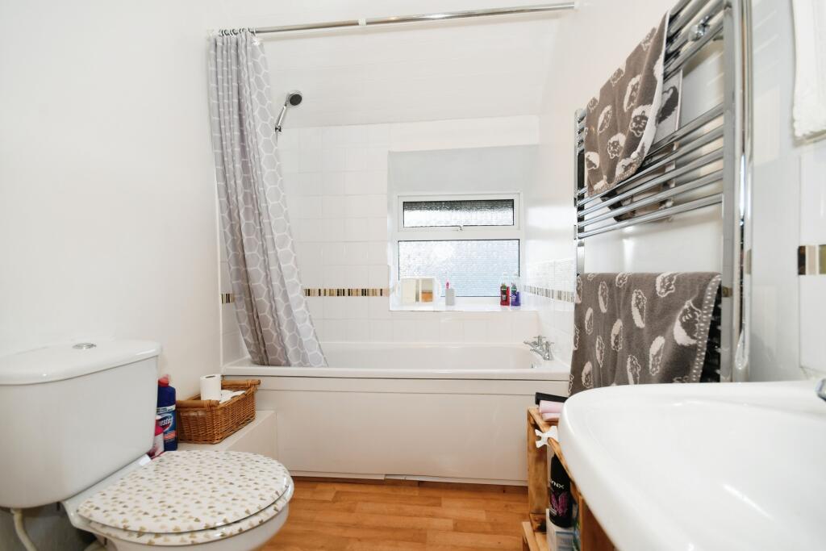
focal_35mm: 15
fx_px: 344
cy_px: 276
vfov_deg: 77.3
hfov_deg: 100.4
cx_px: 413
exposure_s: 1/60
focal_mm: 10
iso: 400
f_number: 8
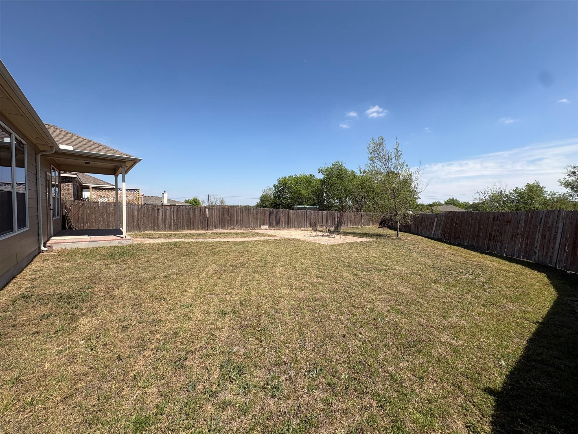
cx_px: 289
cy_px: 217
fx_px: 234
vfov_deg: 85.7
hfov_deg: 102.1
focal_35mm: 14
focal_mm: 2.22
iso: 40
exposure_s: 1/2083
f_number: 2.2
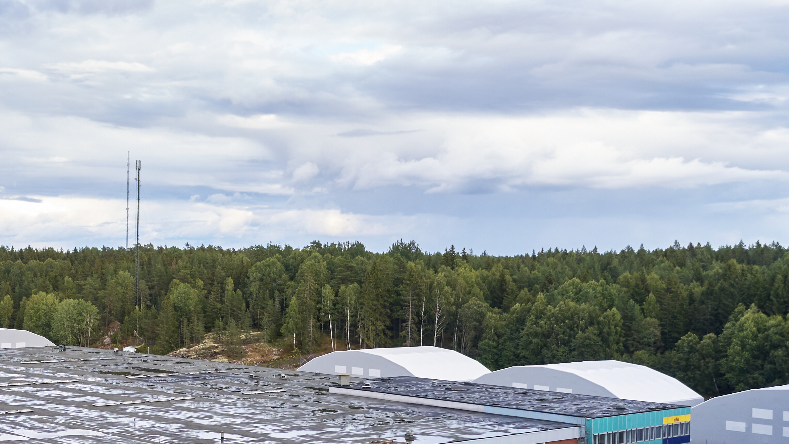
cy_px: 290
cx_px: 140
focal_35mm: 58
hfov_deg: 34.7
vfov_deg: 20.7
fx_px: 1213
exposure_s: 1/320
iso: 100
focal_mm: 10.26
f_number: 2.8
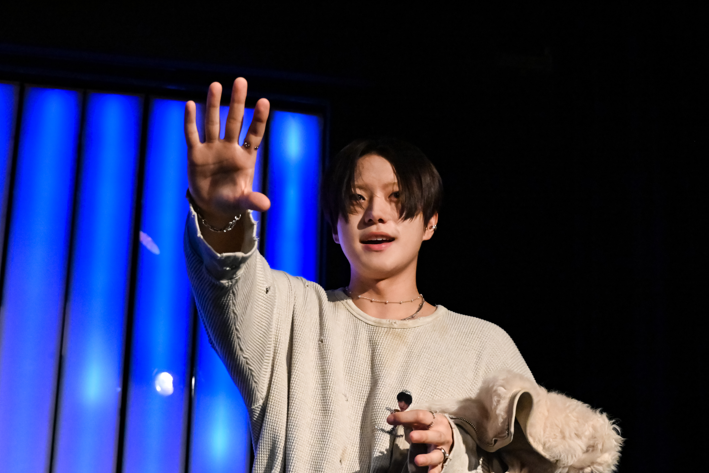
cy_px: 245
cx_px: 384
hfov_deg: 33.4
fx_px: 1182
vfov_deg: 22.6
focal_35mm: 60
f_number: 8
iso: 12800
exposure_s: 1/250
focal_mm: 55
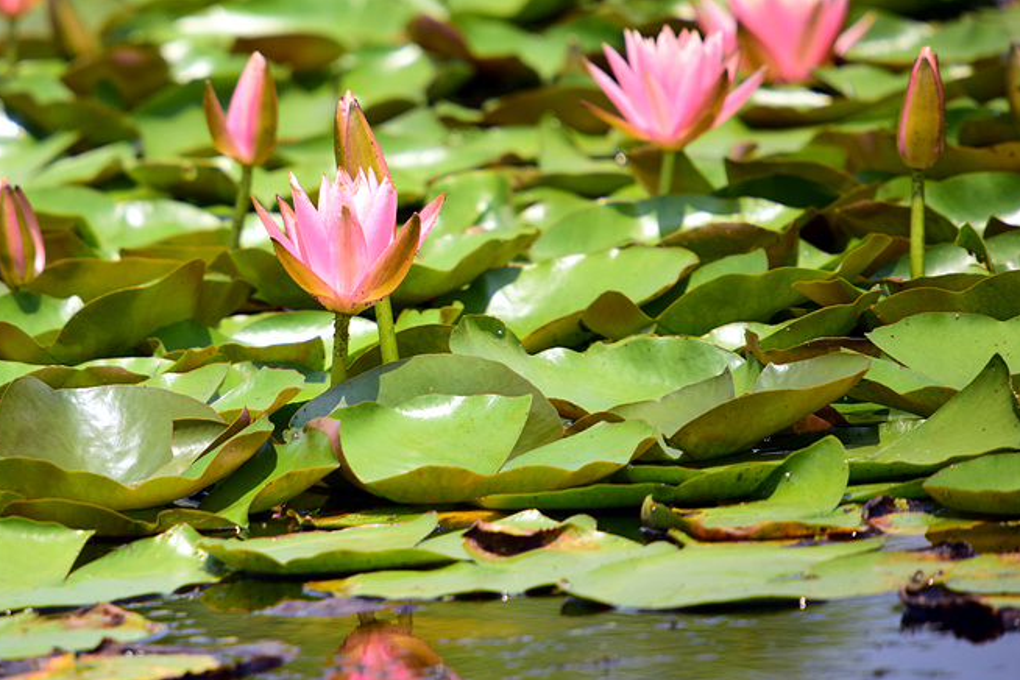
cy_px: 292
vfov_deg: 1.8
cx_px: 282
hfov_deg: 2.7
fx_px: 21673
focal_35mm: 765
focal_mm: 500
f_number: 8
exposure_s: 1/500
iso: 250
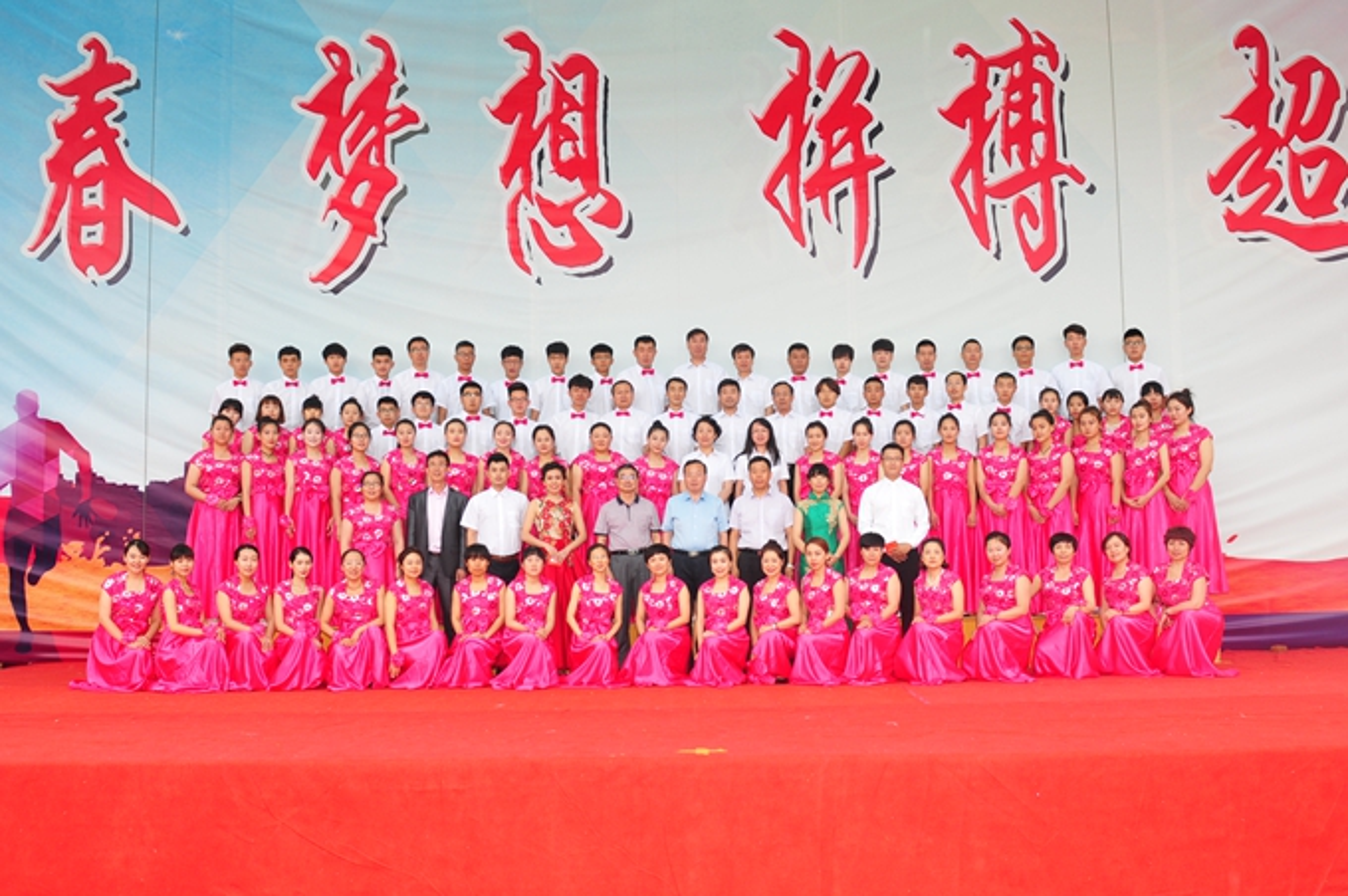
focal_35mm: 36
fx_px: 1347
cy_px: 448
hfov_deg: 53.2
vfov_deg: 36.8
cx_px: 674
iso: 320
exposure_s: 1/100
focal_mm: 24
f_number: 5
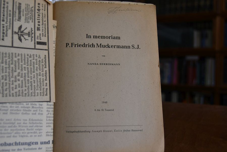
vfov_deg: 31.9
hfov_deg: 46.4
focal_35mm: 42
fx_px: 265
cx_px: 114
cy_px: 76
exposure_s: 1/250
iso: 640
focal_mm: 28
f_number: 4
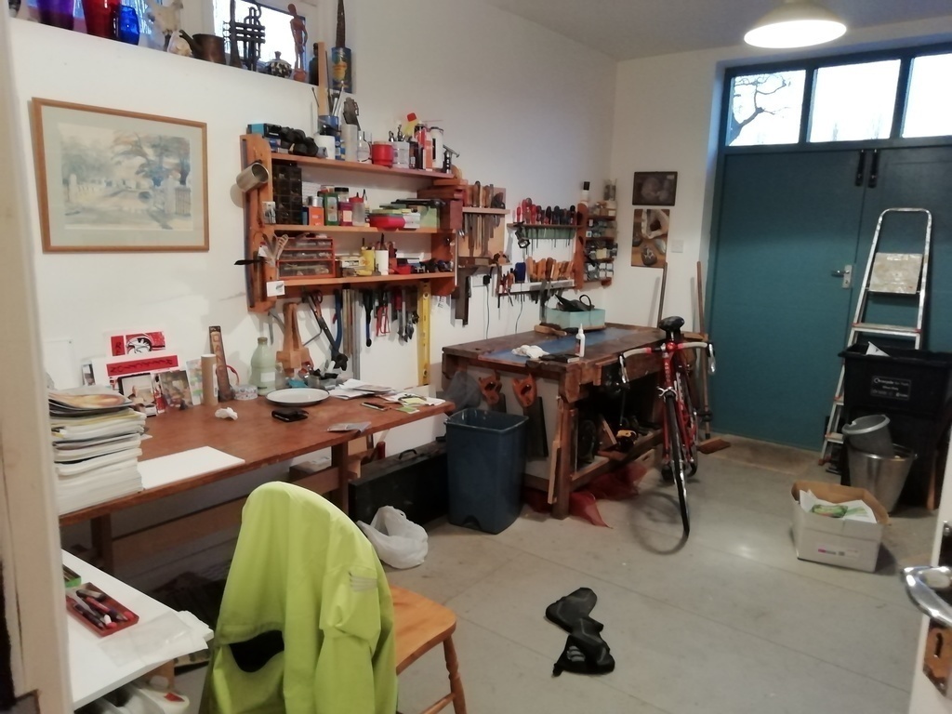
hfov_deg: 67.3
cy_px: 357
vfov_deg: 53.1
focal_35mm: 26
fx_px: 715
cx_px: 476
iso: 500
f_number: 2.2
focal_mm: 3.46
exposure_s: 1/25
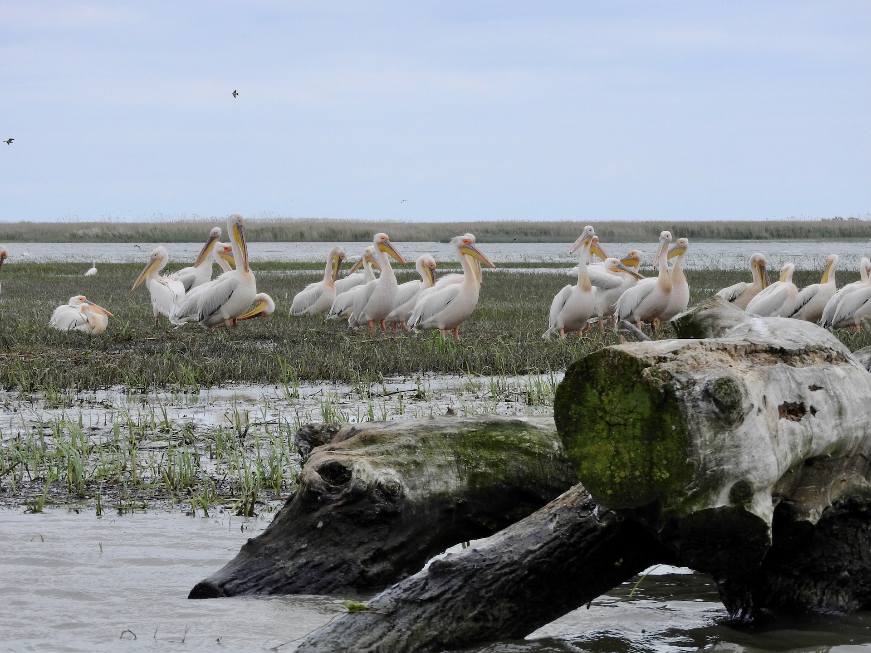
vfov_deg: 7.4
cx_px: 436
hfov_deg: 9.9
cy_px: 326
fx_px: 5032
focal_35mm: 200
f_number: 5.3
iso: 280
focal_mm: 35.8
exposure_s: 1/500
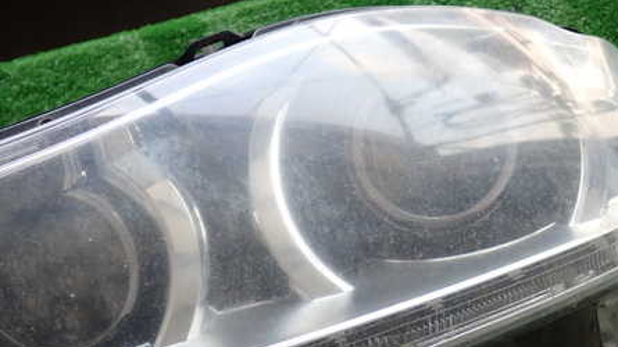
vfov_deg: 25.1
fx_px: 770
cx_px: 328
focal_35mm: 47
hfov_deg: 43.7
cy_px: 255
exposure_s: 1/160
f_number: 2.4
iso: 100
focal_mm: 5.79
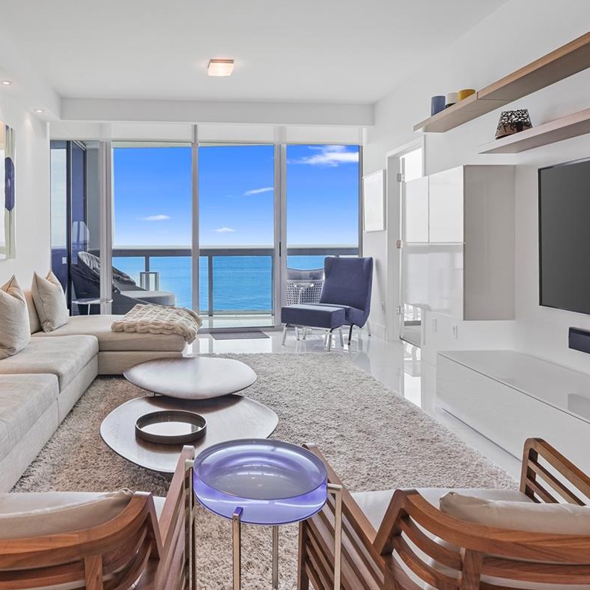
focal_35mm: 24
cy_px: 233
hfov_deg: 65.0
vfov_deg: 64.4
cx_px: 276
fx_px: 463
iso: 100
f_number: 11
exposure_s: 1/3
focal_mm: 14
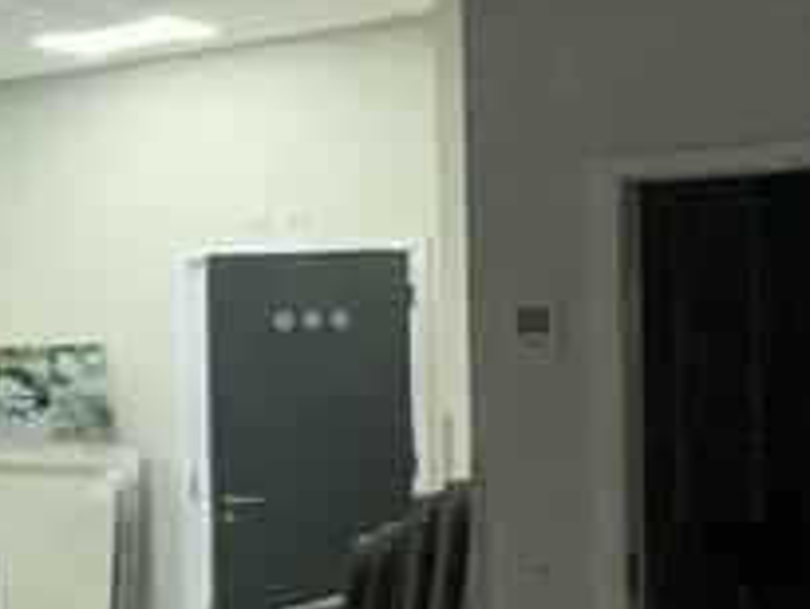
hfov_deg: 18.7
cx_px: -778
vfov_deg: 21.0
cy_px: 364
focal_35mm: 70
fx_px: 1639
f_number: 2.2
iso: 100
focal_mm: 2.22
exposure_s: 1/100
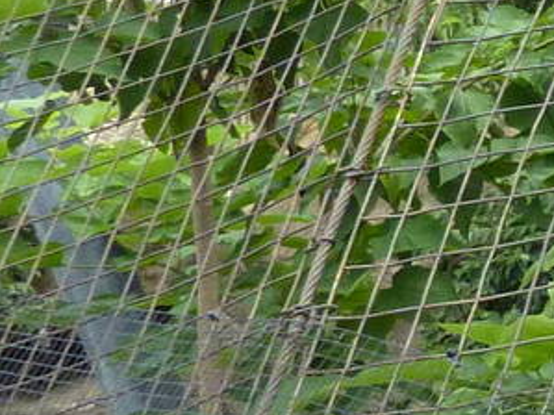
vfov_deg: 10.9
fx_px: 2144
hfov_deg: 11.5
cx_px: 1421
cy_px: -67
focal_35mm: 134
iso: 250
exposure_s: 1/500
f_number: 3.3
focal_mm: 4.1
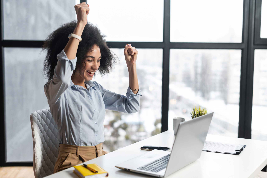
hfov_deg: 39.6
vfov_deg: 27.0
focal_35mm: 50
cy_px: 89
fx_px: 371
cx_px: 134
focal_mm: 50
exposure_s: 1/200
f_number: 2.8
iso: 360
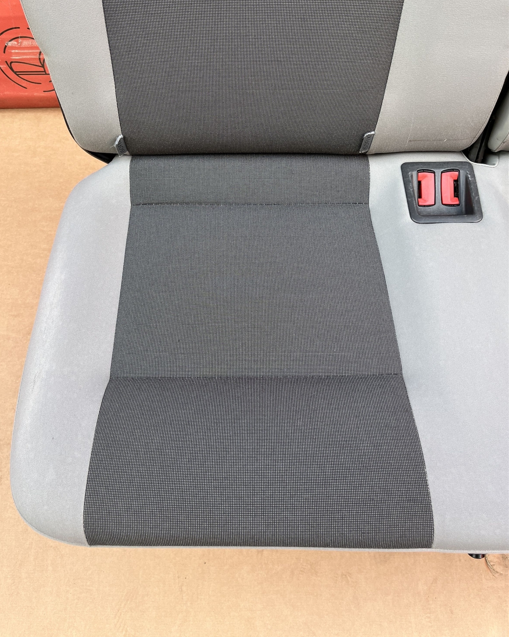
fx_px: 527
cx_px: 247
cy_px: 294
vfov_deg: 62.1
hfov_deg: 51.5
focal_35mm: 28
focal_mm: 5.1
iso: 40
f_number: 1.6
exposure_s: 1/209
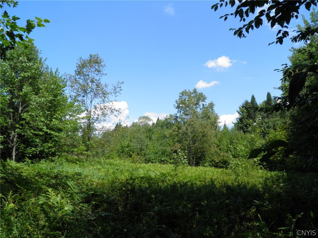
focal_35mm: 28
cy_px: 119
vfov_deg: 49.7
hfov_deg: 63.4
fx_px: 257
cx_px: 159
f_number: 5.7
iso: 50
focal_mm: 4.9
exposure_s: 1/200
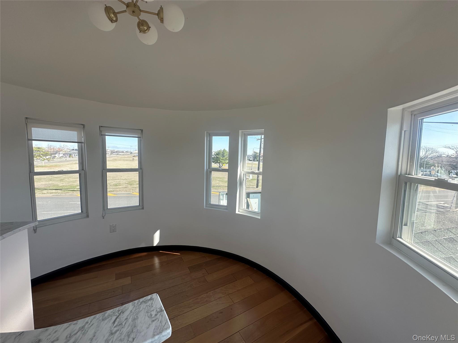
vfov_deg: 85.7
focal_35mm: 14
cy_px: 172
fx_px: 185
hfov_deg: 102.1
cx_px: 229
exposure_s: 1/416
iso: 40
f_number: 2.2
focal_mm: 2.22
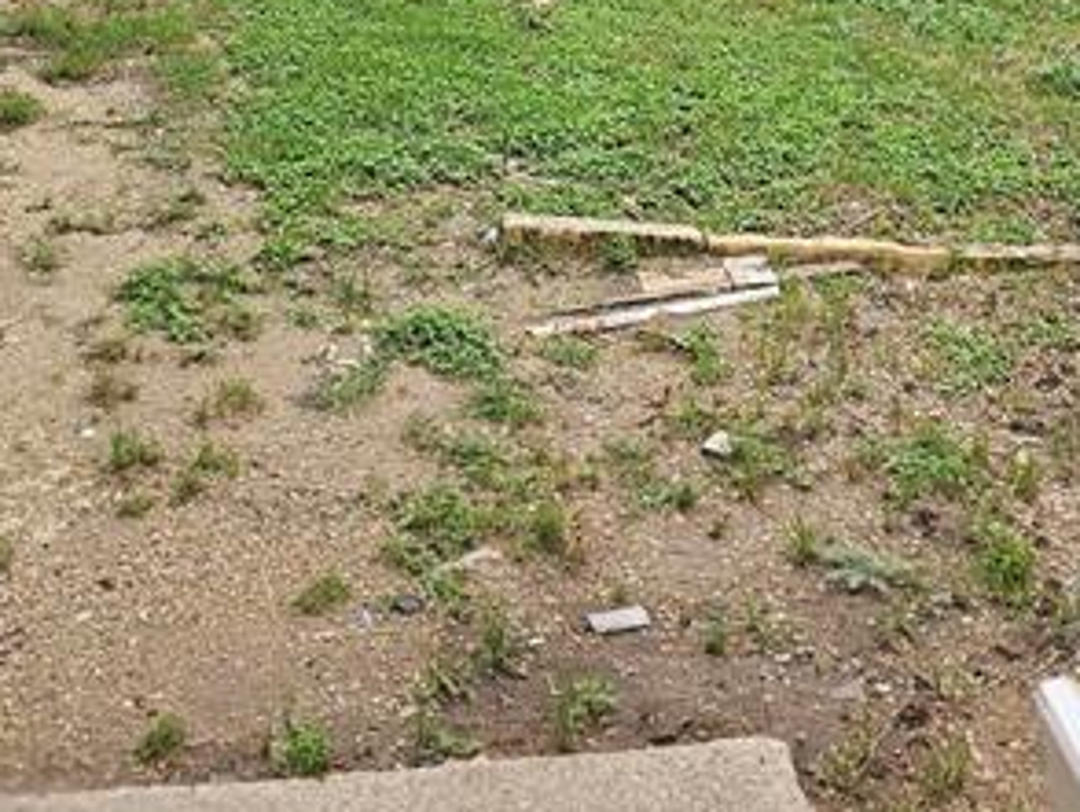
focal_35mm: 80
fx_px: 2498
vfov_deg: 16.5
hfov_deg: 24.4
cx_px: 639
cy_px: -463
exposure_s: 1/120
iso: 12
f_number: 1.7
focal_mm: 6.3
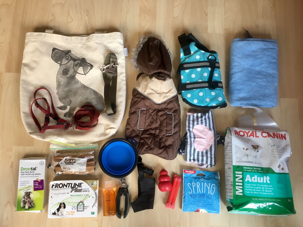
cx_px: 152
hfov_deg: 61.7
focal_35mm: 29
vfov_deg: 48.2
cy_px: 114
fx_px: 254
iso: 40
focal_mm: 4.15
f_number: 2.2
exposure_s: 1/33
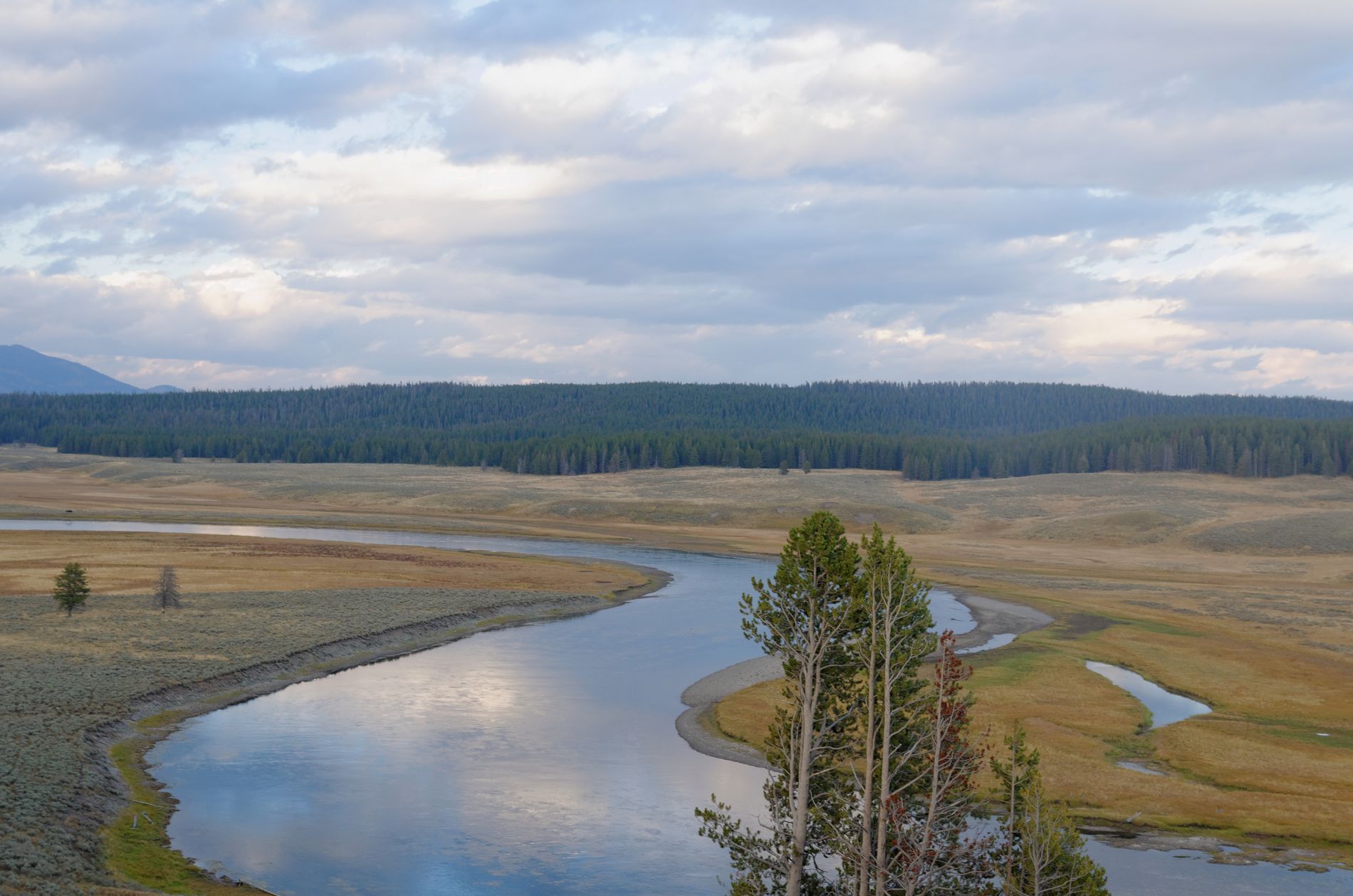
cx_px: 676
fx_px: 1800
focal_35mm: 48
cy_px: 448
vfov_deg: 27.9
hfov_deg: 41.2
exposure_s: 1/40
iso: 320
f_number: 9
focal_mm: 32
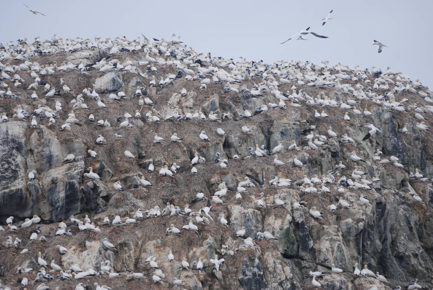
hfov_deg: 9.1
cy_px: 145
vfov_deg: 6.1
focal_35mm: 225
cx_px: 216
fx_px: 2709
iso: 200
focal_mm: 150
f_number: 4.5
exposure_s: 1/1000
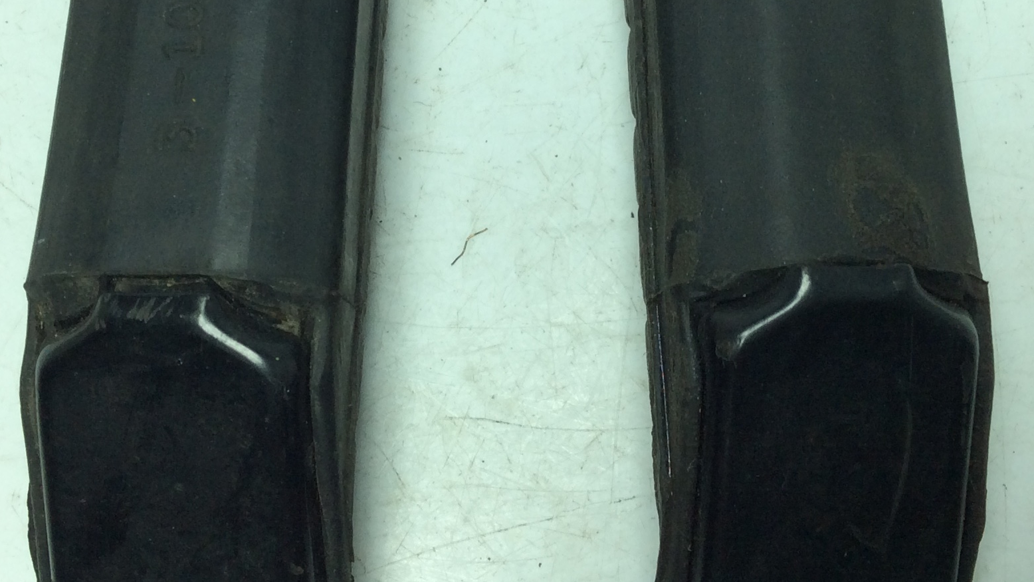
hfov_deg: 36.0
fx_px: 1590
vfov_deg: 20.4
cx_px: 509
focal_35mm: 58
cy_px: 89
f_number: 2.4
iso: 32
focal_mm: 3.3
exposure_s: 1/351
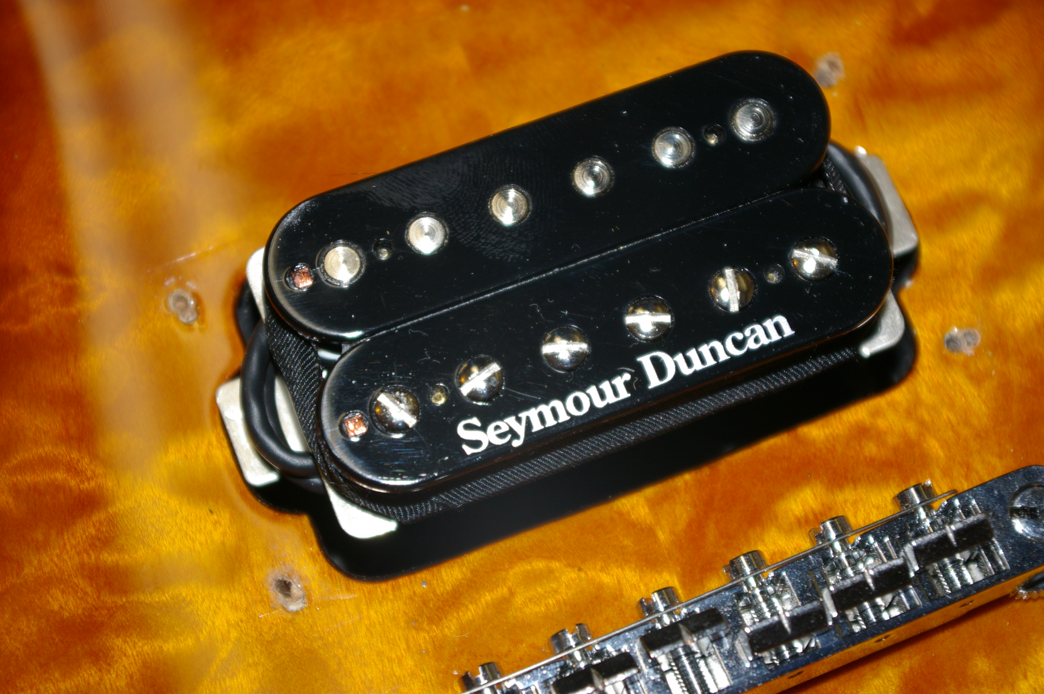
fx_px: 2390
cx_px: 522
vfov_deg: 16.5
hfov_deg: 24.6
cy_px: 347
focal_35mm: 82
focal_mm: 55
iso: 200
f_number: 5.6
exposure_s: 1/60
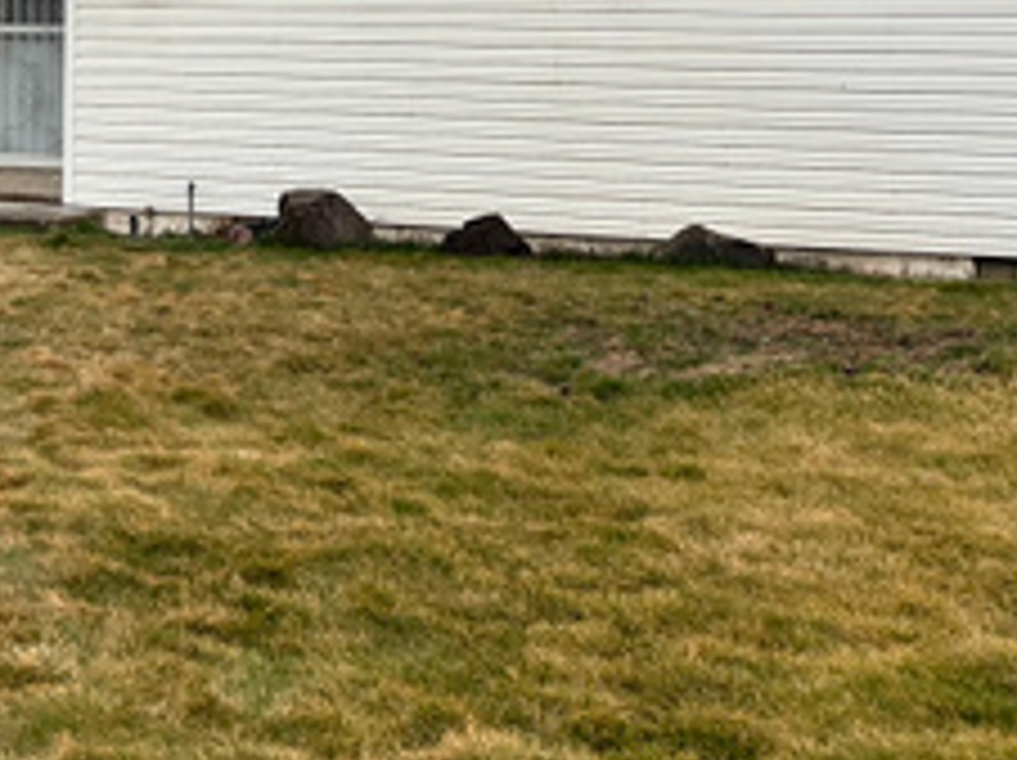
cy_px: -229
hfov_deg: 26.6
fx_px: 1996
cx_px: -68
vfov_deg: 19.8
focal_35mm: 68
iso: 80
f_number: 1.78
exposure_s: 1/797
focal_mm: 6.86
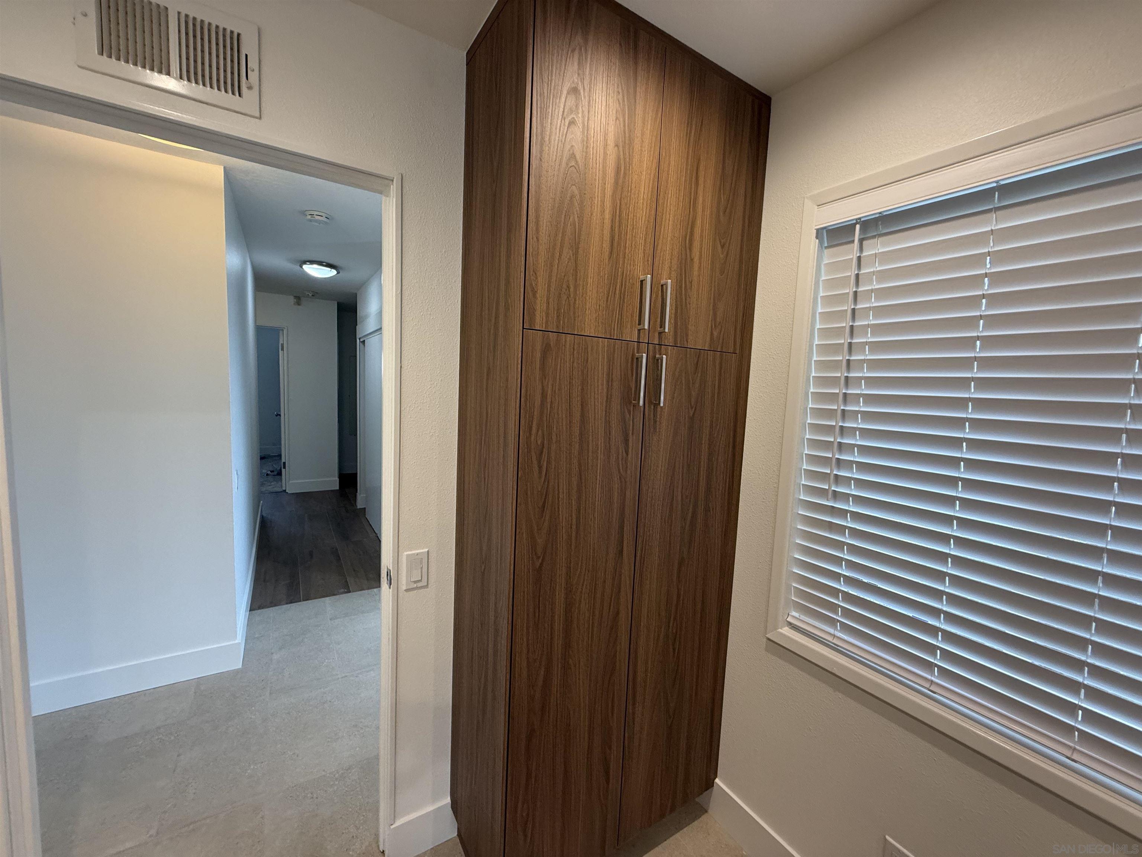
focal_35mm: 14
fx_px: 462
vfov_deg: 85.7
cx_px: 571
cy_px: 428
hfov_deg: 102.1
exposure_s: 1/60
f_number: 2.2
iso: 250
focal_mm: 2.22
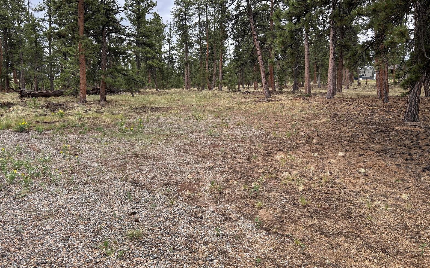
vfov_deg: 44.5
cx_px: 215
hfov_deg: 66.5
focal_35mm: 28
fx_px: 328
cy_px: 120
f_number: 1.5
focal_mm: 5.7
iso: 50
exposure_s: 1/658
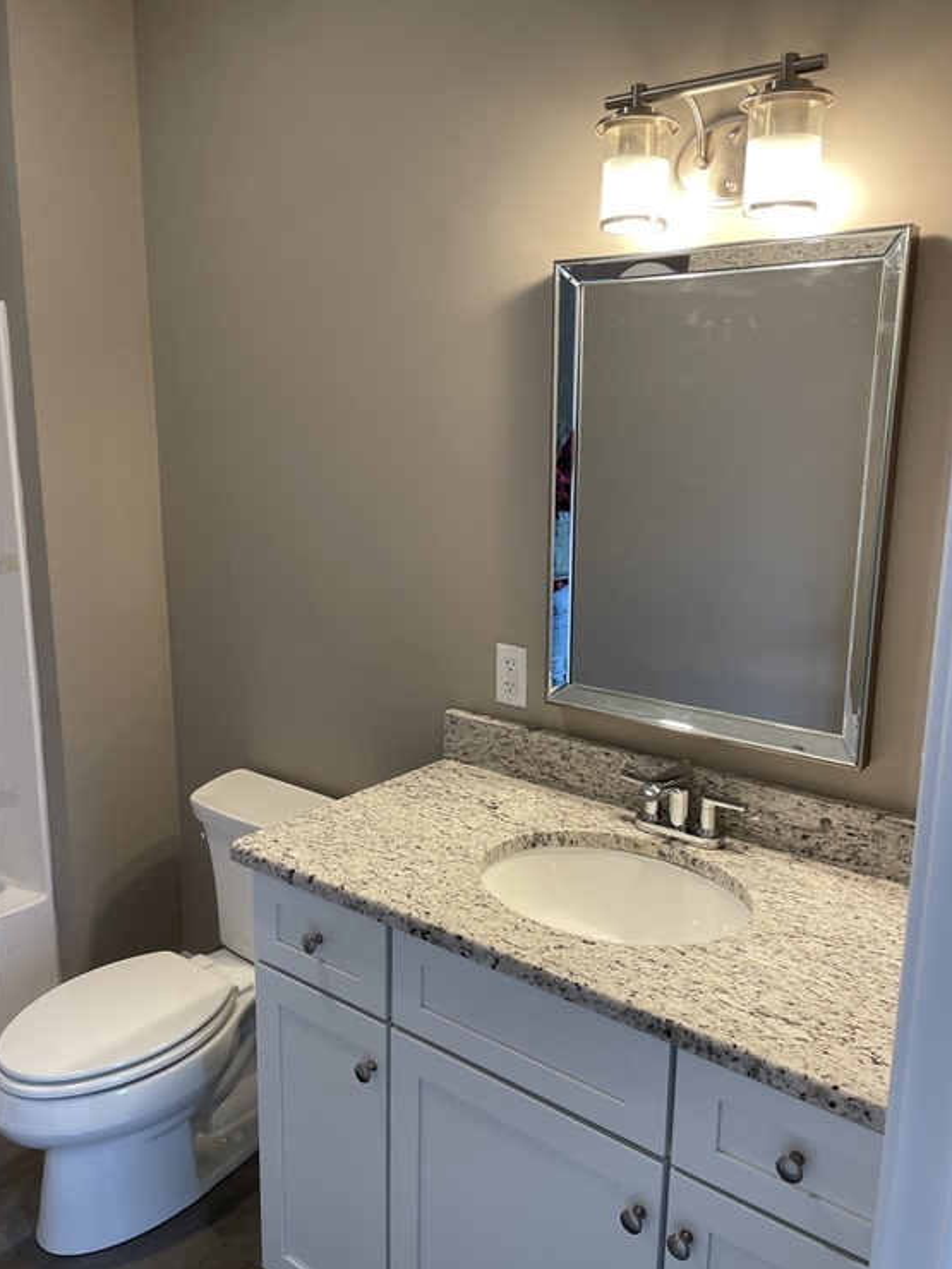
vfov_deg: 65.3
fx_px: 990
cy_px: 629
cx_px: 487
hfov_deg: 51.3
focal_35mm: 27
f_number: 1.6
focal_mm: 4.2
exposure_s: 1/120
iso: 100
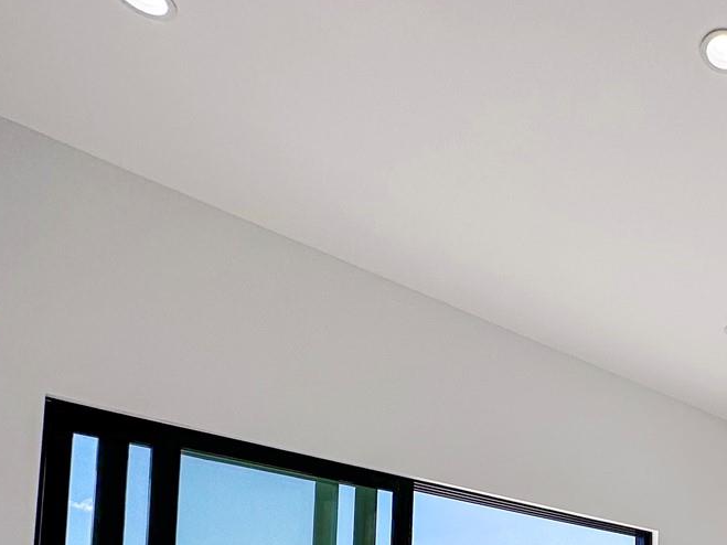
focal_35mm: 34
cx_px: 780
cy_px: 652
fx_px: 714
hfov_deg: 43.3
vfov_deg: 33.9
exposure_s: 1/1742
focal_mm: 2.22
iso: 50
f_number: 2.2
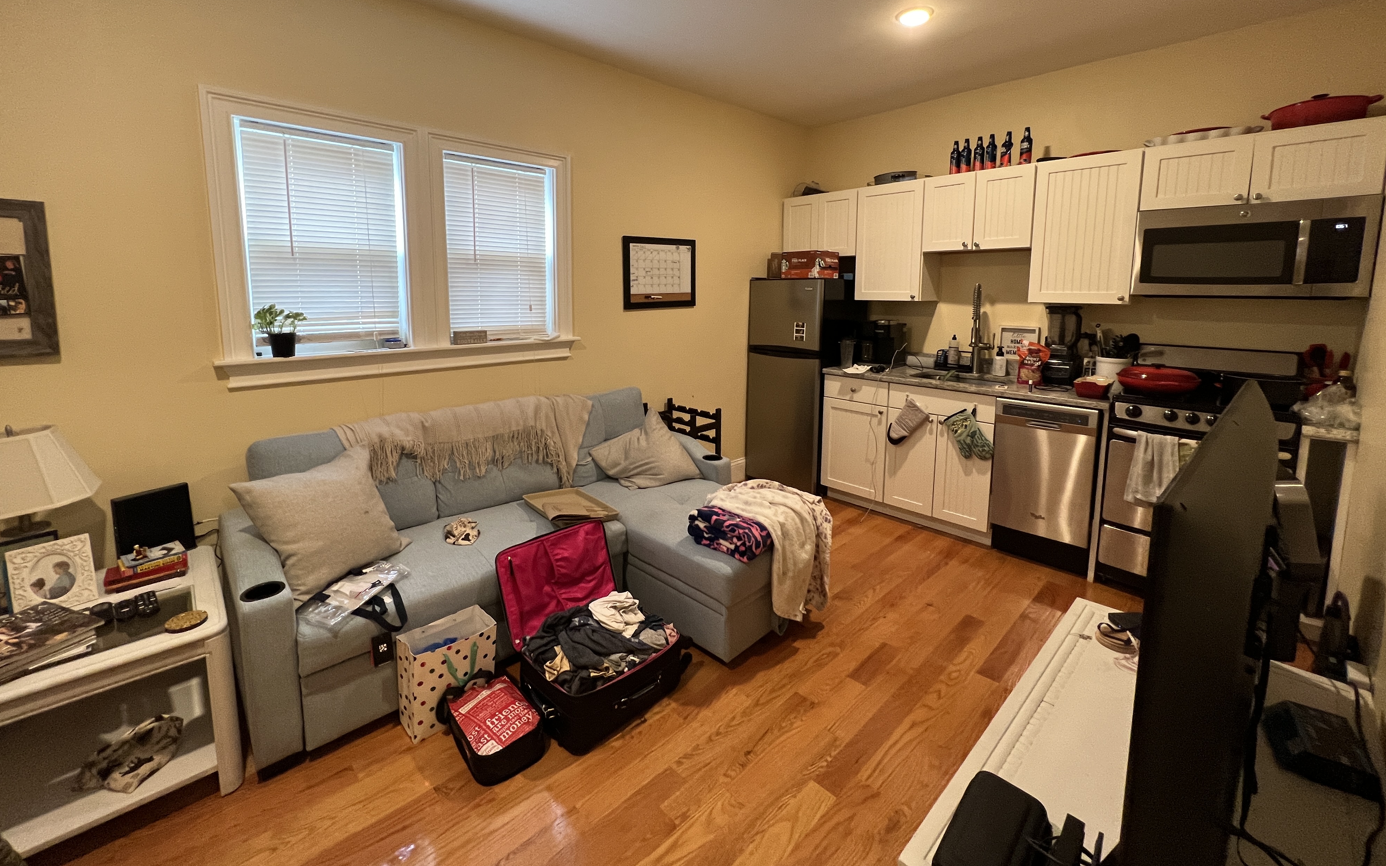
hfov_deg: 105.3
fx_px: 529
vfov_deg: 77.9
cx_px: 684
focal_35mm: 14
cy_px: 356
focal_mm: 1.57
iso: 250
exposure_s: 1/60
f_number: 1.8
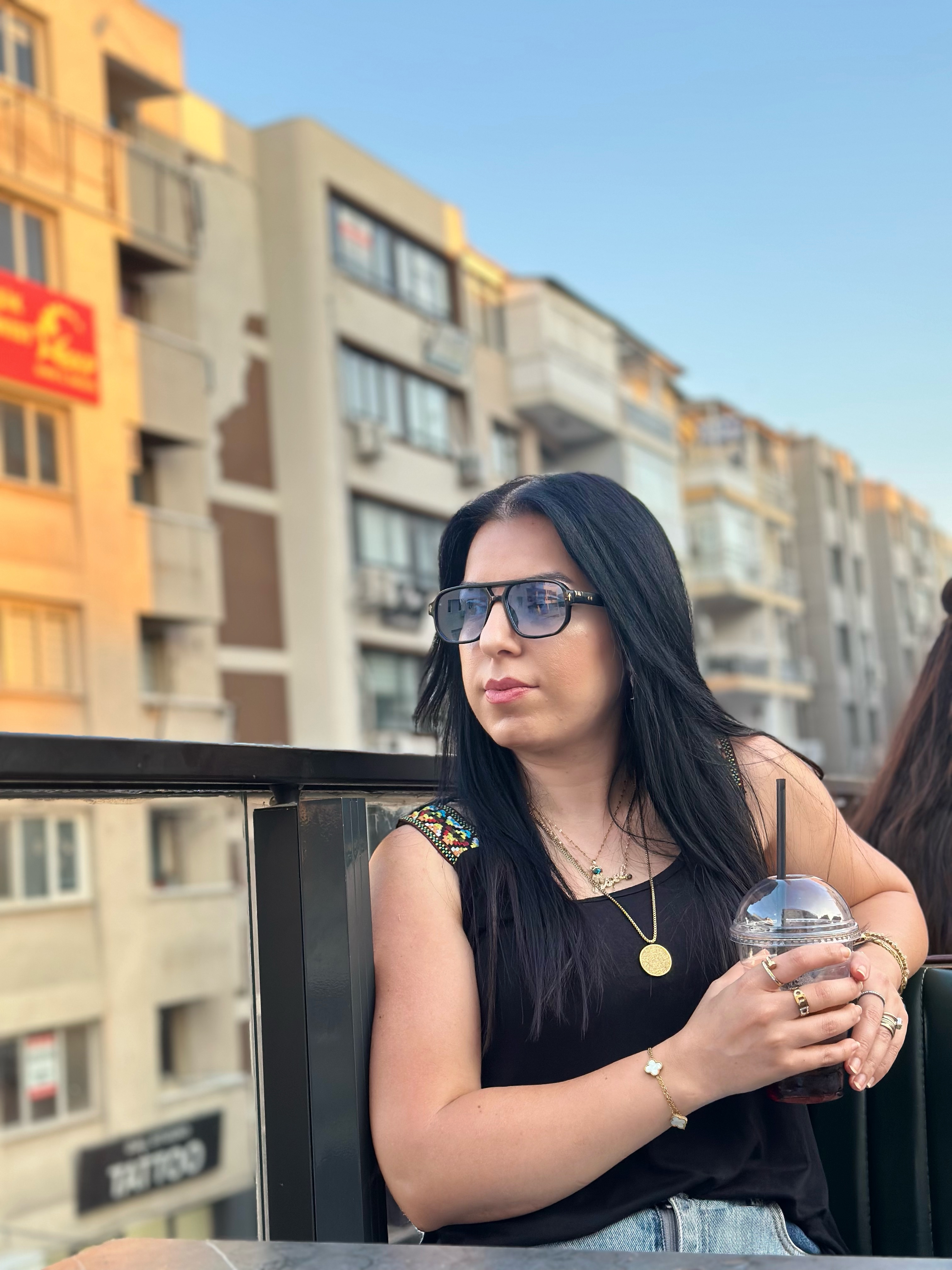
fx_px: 1760
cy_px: 635
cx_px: 476
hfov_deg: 30.3
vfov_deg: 39.7
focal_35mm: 48
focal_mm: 6.86
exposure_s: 1/373
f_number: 1.78
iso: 80
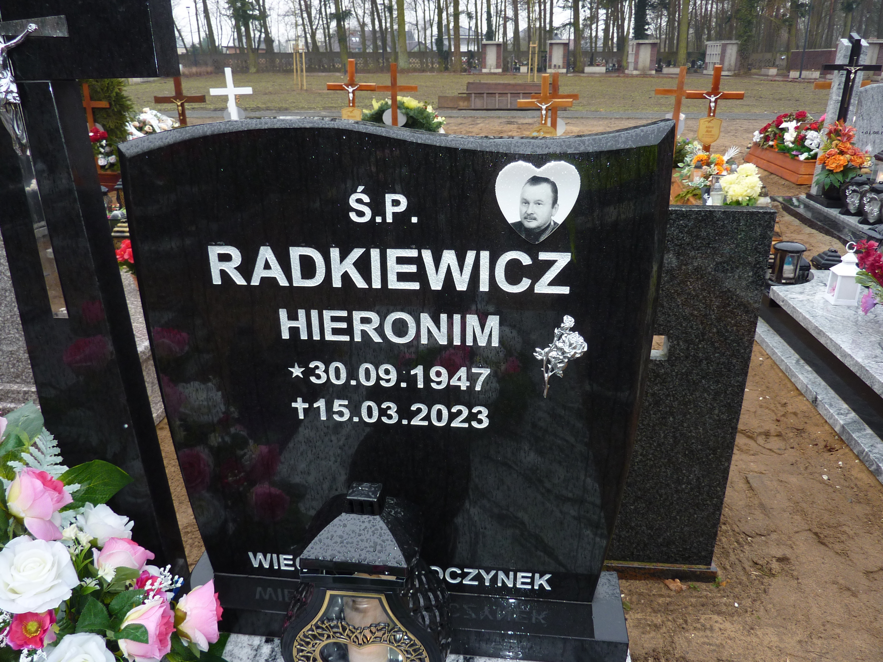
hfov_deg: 69.4
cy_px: 331
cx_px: 442
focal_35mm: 25
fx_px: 638
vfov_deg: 54.9
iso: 100
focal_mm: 4.1
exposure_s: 1/30
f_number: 3.3
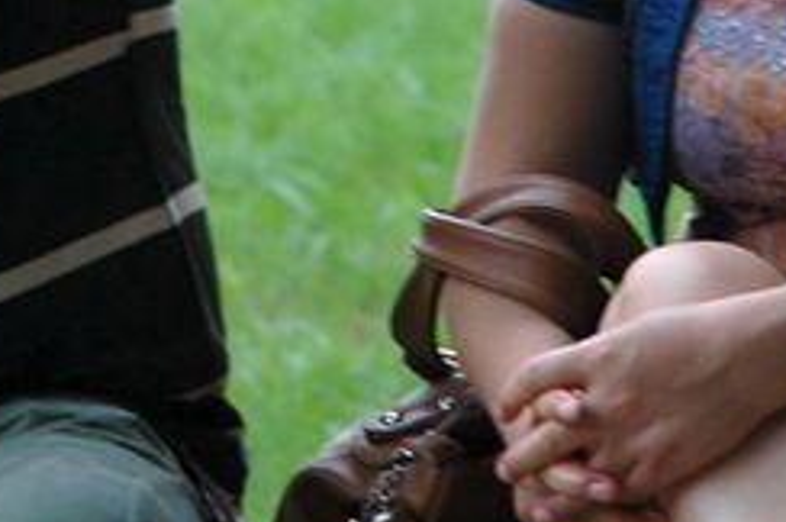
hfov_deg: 1.6
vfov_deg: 1.0
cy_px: -143
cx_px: 209
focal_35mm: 1322
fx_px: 28825
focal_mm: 210
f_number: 7.1
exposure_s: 1/160
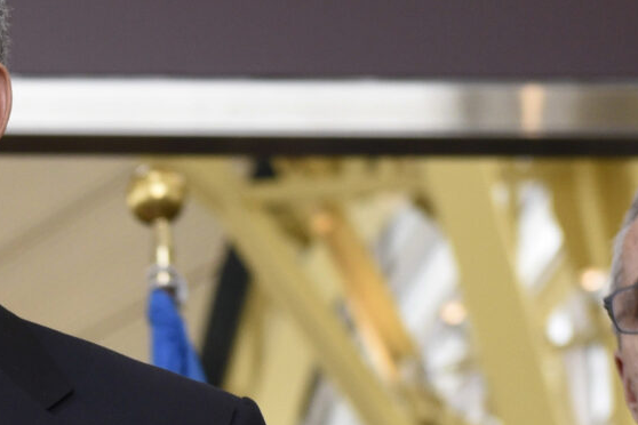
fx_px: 4554
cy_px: 701
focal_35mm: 257
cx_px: -225
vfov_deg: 5.3
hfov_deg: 7.9
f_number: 3.5
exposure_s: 1/250
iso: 1250
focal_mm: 56
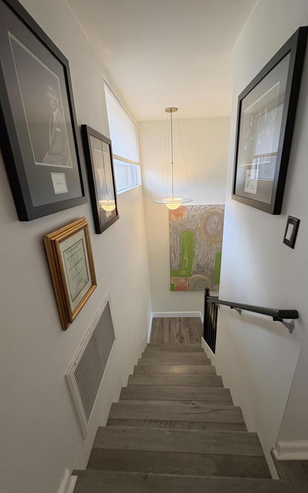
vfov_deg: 101.5
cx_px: 160
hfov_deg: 74.8
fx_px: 201
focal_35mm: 15
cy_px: 245
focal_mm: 2.22
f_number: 2.2
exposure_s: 1/60
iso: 125
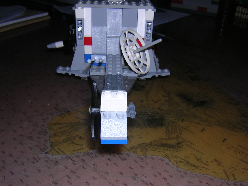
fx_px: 258
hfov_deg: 51.4
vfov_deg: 39.7
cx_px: 124
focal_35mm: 36
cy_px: 93
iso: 100
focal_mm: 4.7
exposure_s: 1/60.1
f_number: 5.2
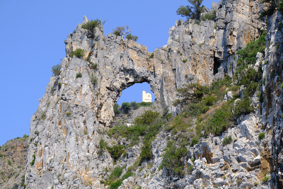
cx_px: 142
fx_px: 479
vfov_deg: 22.3
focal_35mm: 61
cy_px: 94
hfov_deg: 32.9
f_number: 5.6
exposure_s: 1/480
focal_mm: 40.7
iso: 160
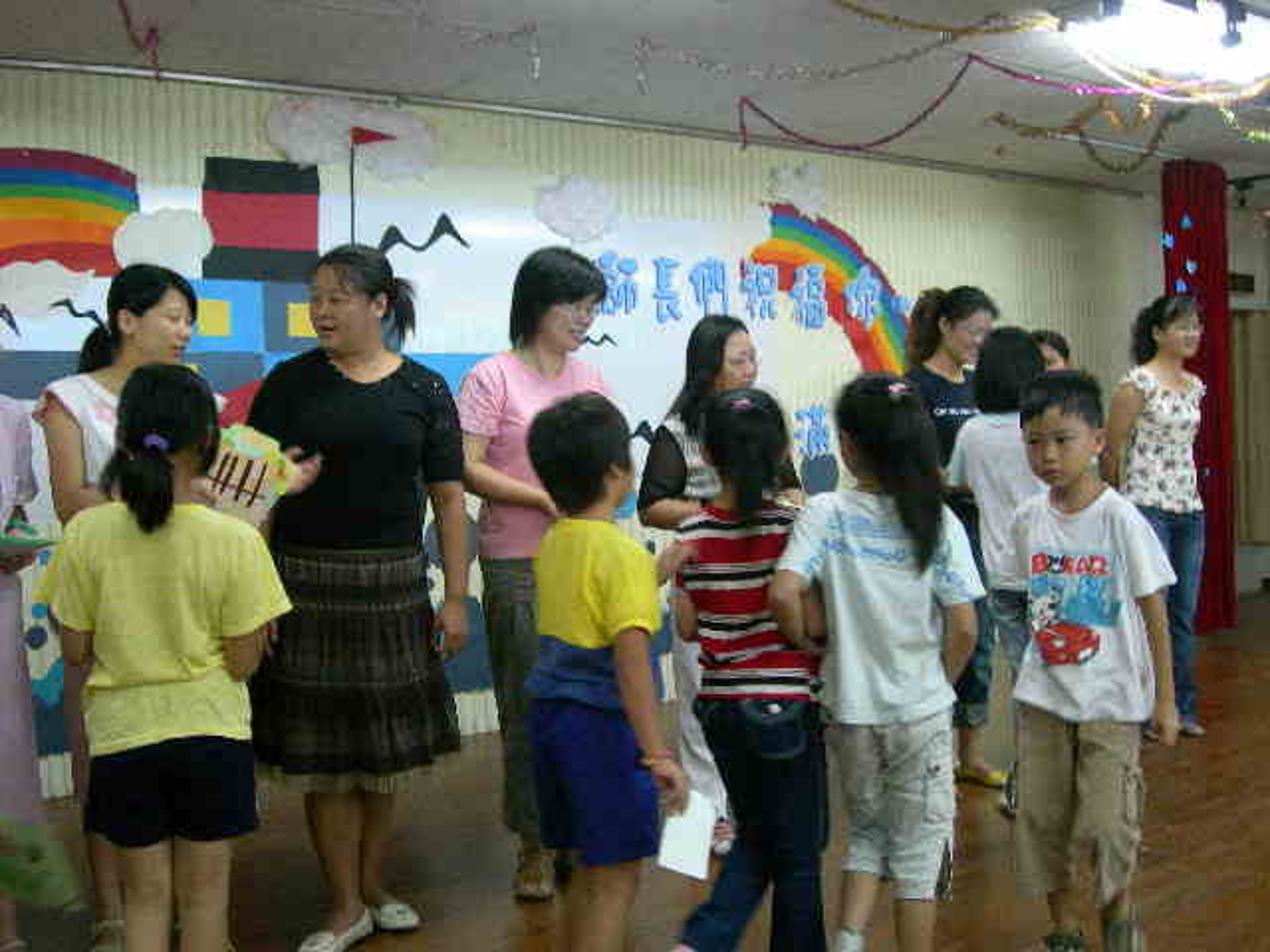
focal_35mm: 38
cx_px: 635
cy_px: 476
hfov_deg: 49.0
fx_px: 1394
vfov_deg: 37.7
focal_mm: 7.8
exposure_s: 1/50.7
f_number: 2.8
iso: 400
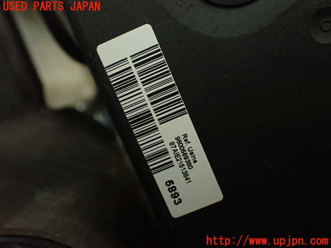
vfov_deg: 39.7
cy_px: 124
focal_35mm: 36
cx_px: 166
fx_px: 344
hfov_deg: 51.4
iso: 800
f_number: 2.5
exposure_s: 1/25
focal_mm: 6.37
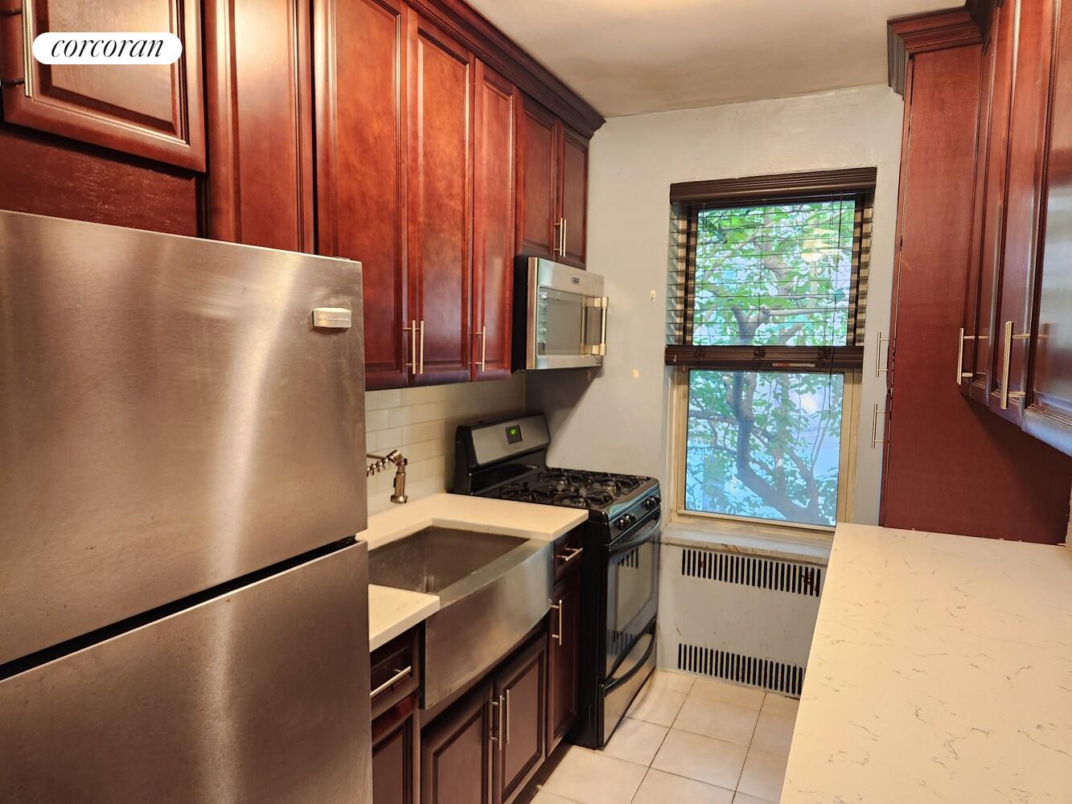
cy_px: 402
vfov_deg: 58.9
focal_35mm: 23
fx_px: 712
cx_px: 536
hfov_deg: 73.9
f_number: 1.8
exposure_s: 1/40
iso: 500
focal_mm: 5.4
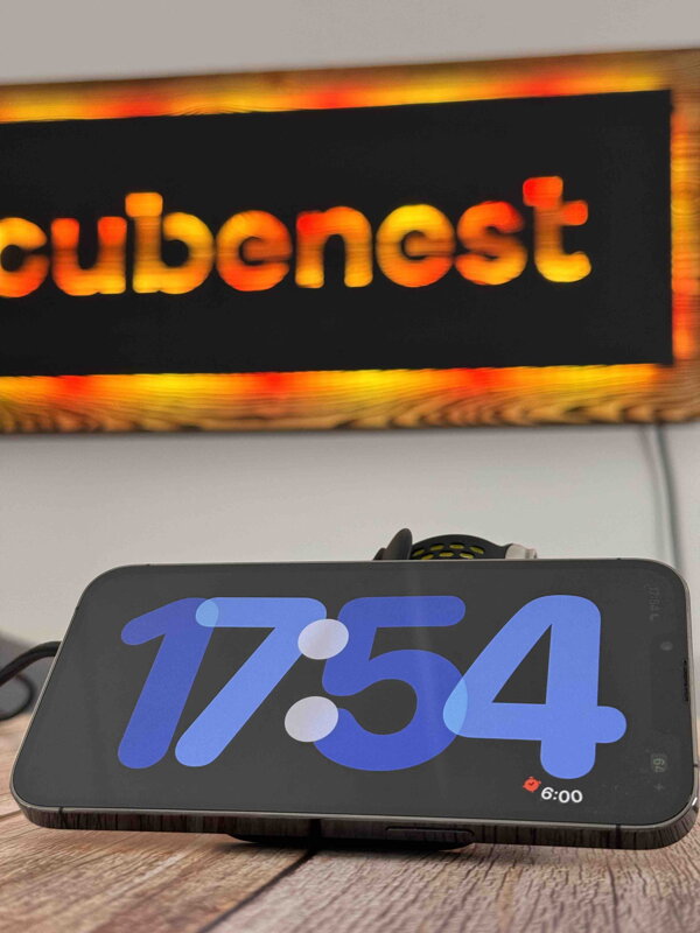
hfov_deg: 30.3
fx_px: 1294
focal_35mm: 48
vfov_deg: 39.7
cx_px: 350
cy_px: 466
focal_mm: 6.86
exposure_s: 1/60
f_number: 1.78
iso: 200
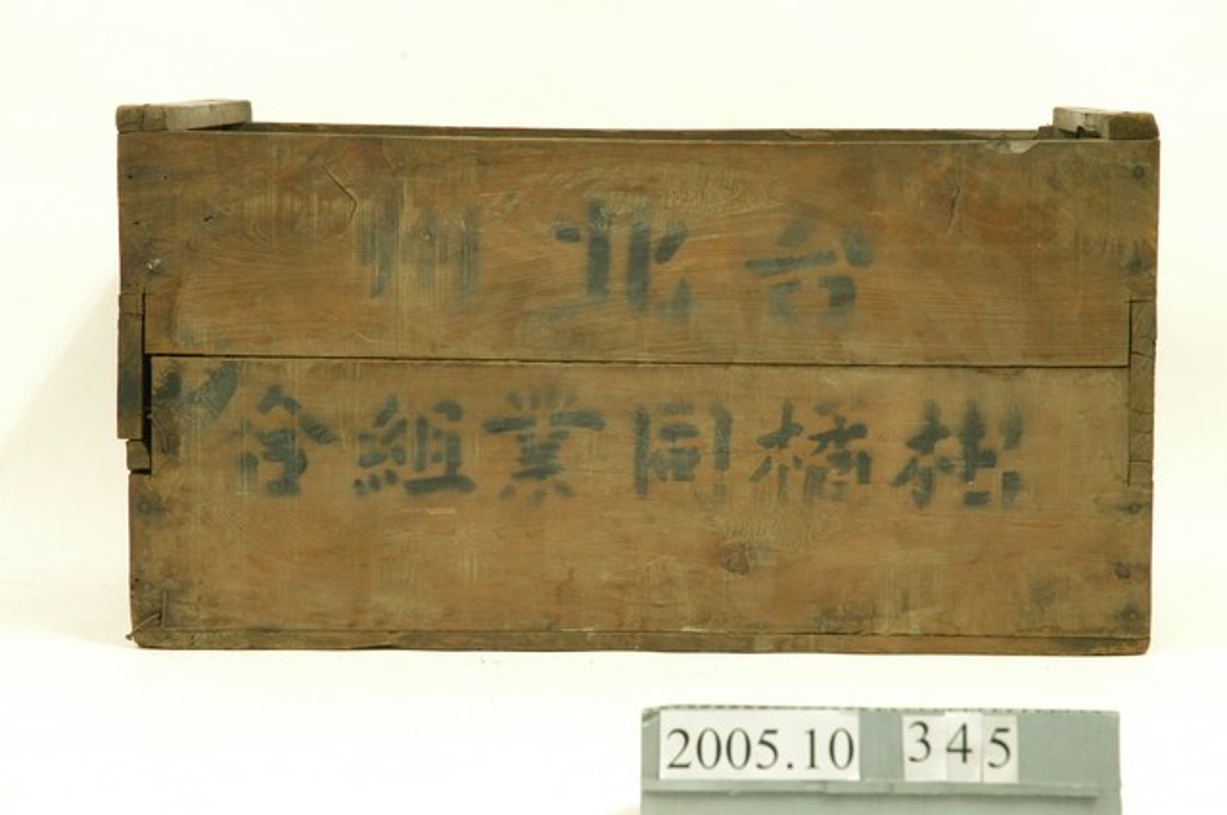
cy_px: 408
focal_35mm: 105
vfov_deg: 13.0
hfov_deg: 19.5
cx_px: 614
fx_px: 3574
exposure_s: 1/10
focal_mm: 70
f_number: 8
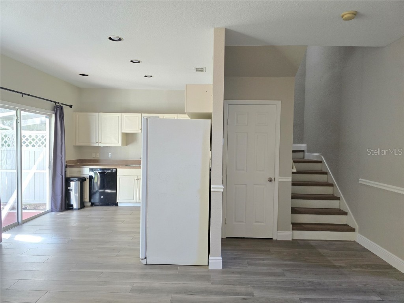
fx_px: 268
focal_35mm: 23
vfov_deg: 58.9
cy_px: 152
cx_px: 202
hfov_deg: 73.9
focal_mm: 6.3
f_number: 1.7
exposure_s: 1/120
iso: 1000
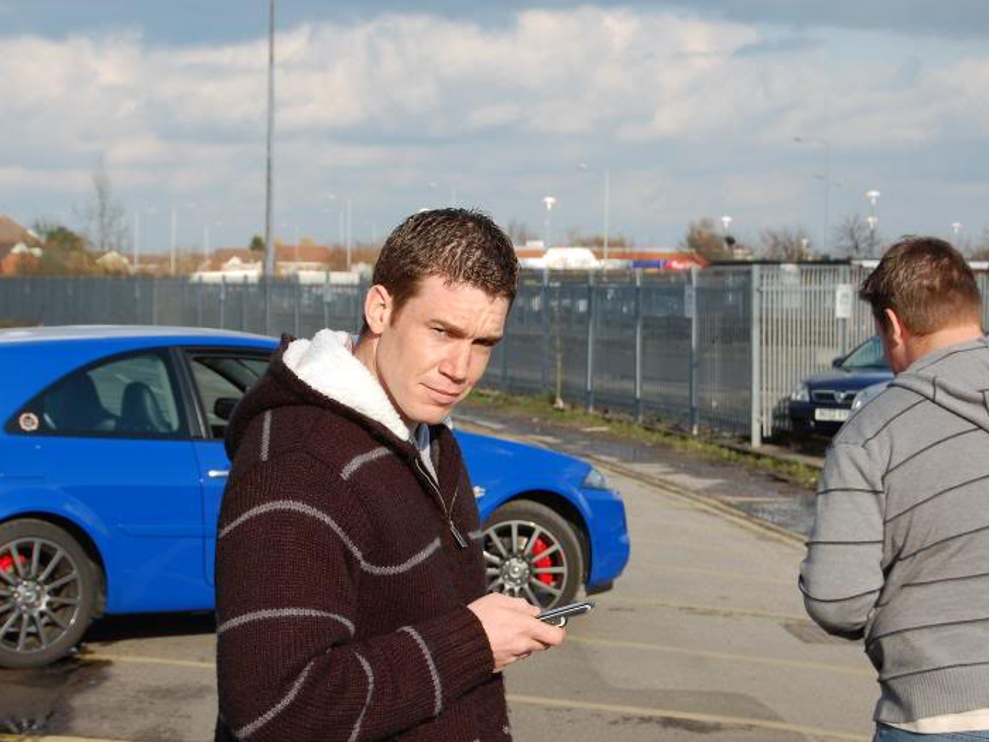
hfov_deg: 21.6
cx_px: 451
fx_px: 2587
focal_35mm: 91
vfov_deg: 16.3
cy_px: 372
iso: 200
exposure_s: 1/320
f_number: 9
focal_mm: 55
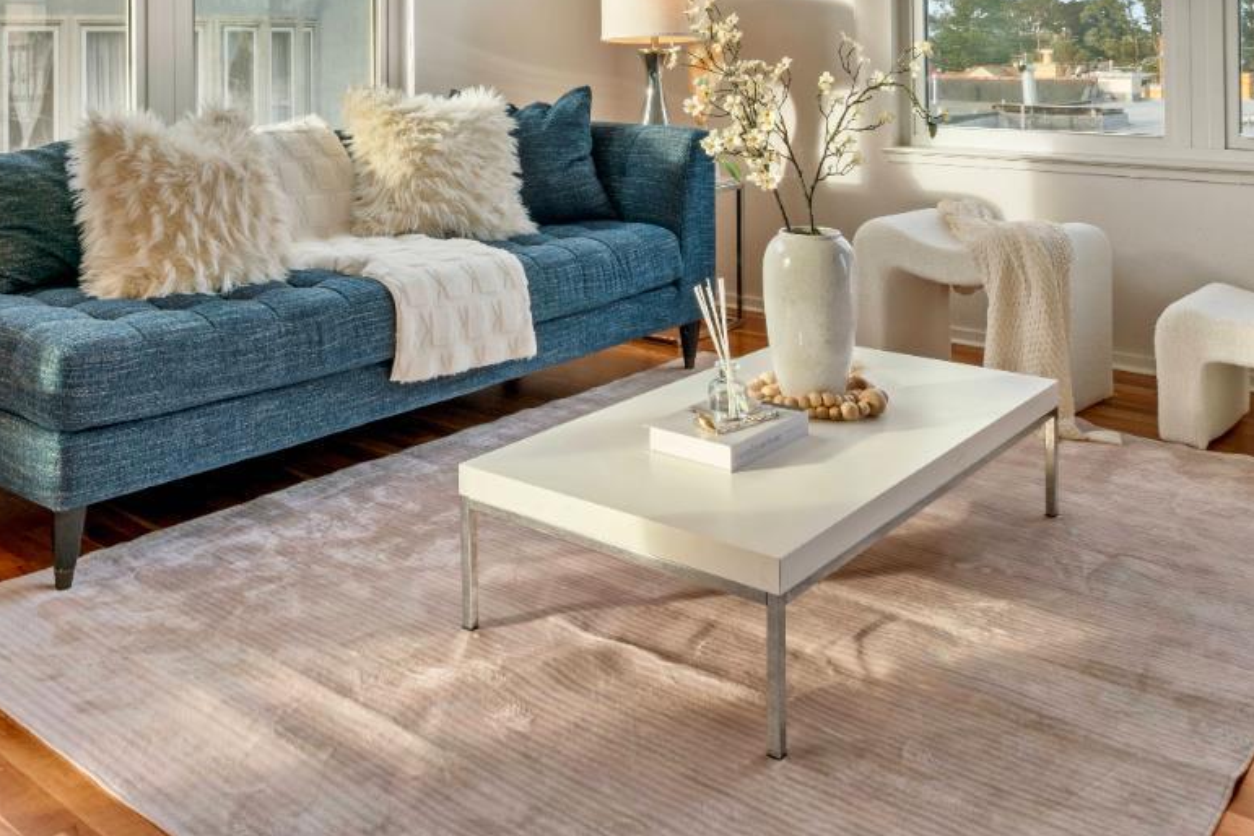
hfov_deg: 53.9
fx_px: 1219
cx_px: 477
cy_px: 65
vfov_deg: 35.4
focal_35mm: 35
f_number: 16
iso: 200
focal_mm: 18
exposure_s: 1/4
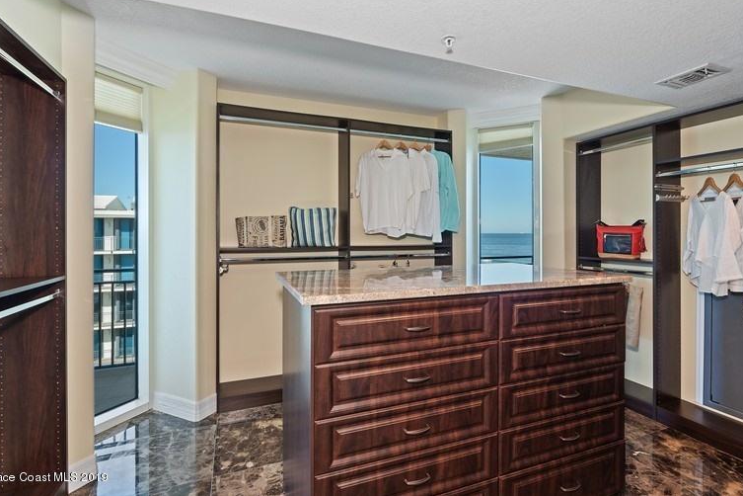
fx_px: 351
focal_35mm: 17
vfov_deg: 70.4
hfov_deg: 93.3
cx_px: 370
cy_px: 235
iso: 200
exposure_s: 1/5
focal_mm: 16
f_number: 8
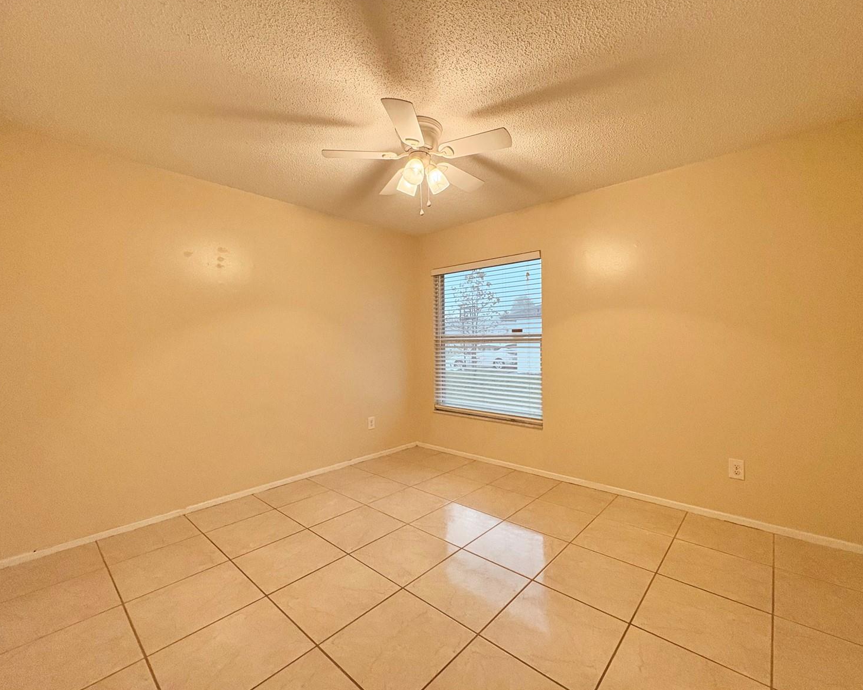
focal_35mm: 15
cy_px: 337
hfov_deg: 96.8
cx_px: 449
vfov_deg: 84.0
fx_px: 383
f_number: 2.2
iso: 400
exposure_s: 1/120
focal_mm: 2.22
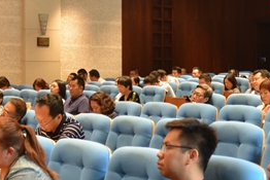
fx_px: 780
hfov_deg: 19.4
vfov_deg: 13.2
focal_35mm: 104
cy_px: 61
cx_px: 215
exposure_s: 1/60
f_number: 3.8
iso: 800
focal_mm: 34
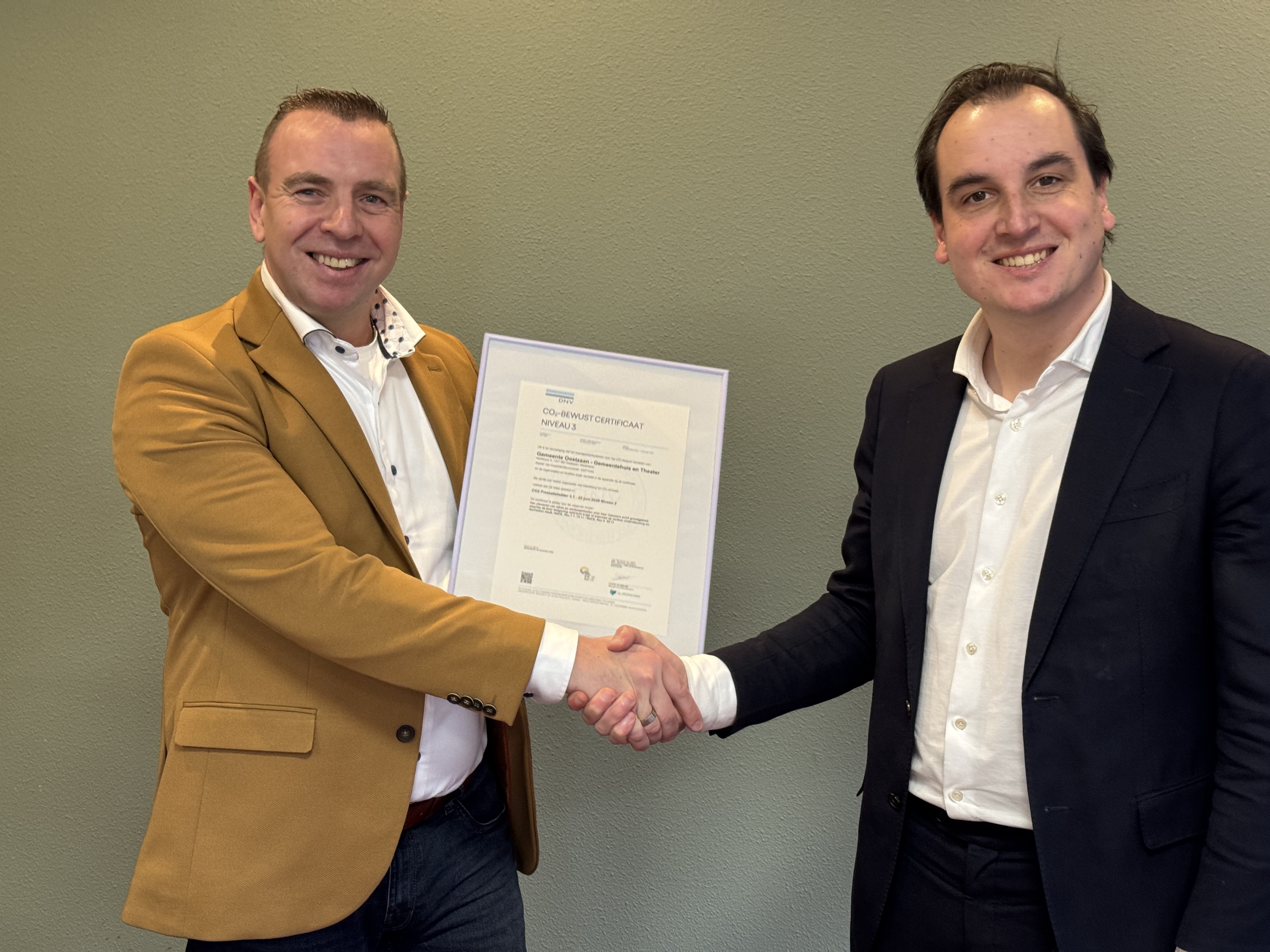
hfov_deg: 39.7
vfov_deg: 30.3
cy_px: 476
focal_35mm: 48
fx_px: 1761
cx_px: 635
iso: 160
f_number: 1.78
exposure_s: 1/50
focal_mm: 6.76
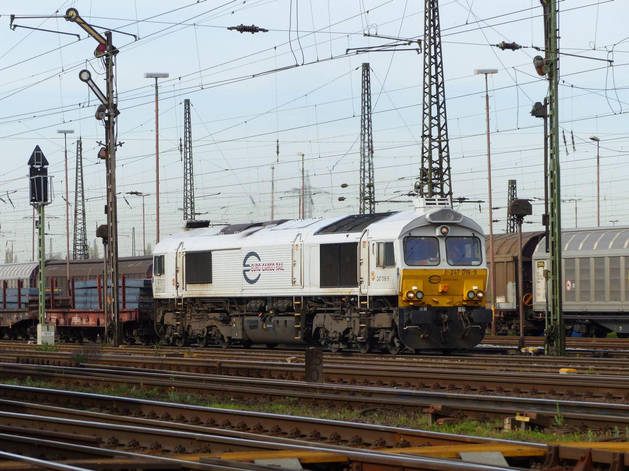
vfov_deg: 9.9
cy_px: 236
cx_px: 314
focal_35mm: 150
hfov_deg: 13.2
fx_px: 2726
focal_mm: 27
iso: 100
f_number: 4
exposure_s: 1/800
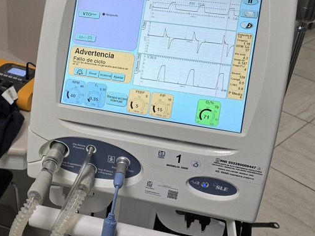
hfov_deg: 39.5
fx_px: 419
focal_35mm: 46
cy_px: 82
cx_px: 61
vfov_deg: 31.3
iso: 100
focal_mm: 6.3
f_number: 1.7
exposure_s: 1/180
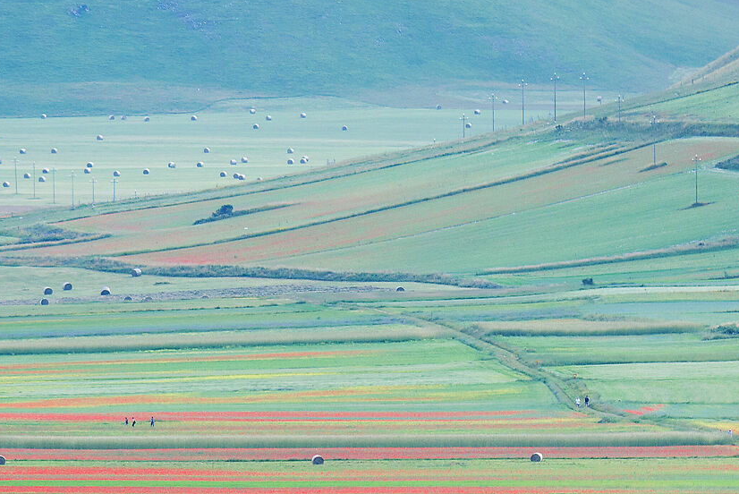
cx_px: 336
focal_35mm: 726
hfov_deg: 2.8
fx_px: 14913
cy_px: 626
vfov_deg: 1.9
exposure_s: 1/640
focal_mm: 250
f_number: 6.3
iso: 640
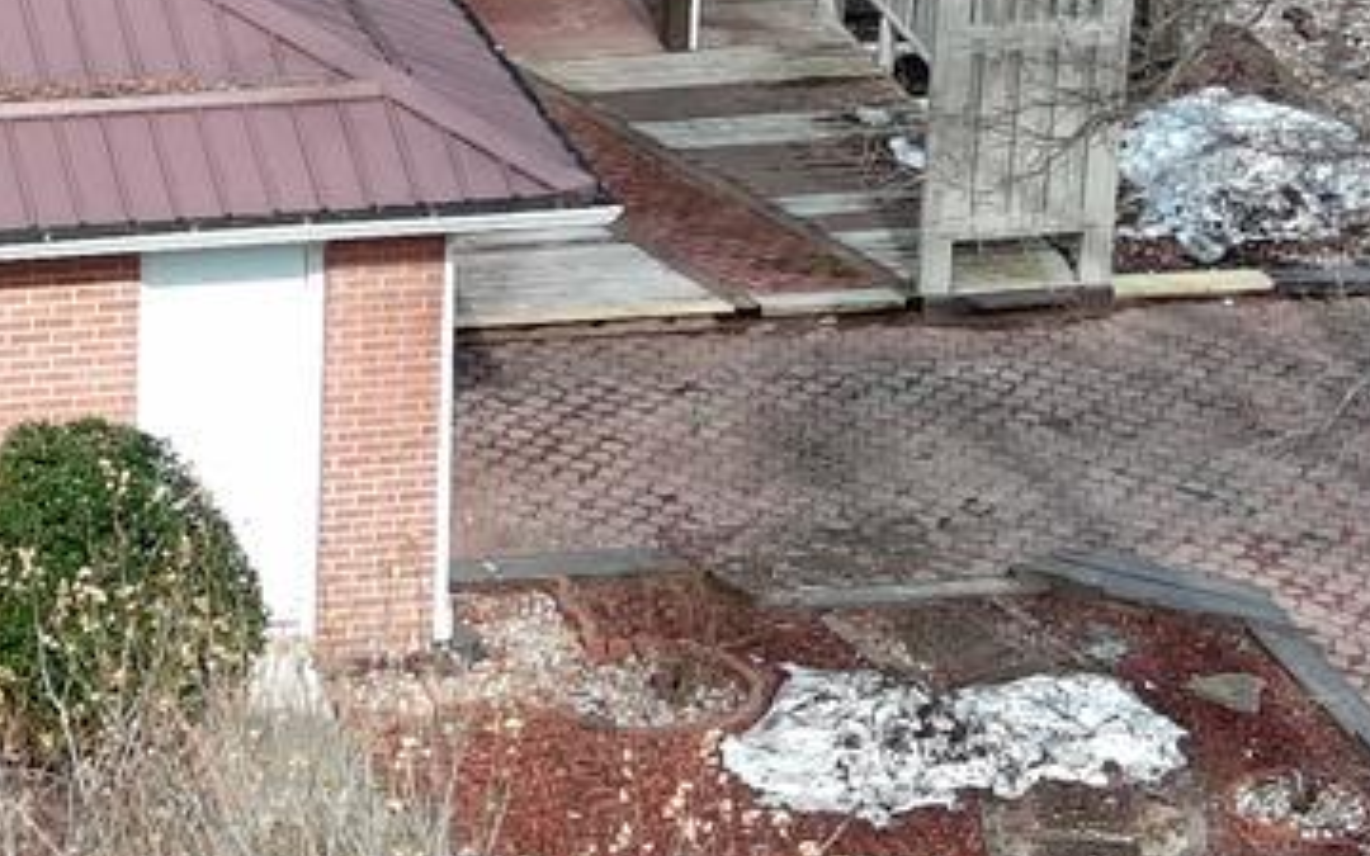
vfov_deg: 7.8
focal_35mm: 168
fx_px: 6273
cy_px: 101
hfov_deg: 12.3
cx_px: 19
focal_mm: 10.57
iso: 100
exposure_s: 1/384
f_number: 2.8
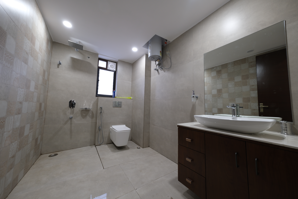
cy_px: 100
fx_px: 99
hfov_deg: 112.6
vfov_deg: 90.0
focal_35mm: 12
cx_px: 149
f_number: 5.6
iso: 160
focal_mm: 8
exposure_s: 1/6
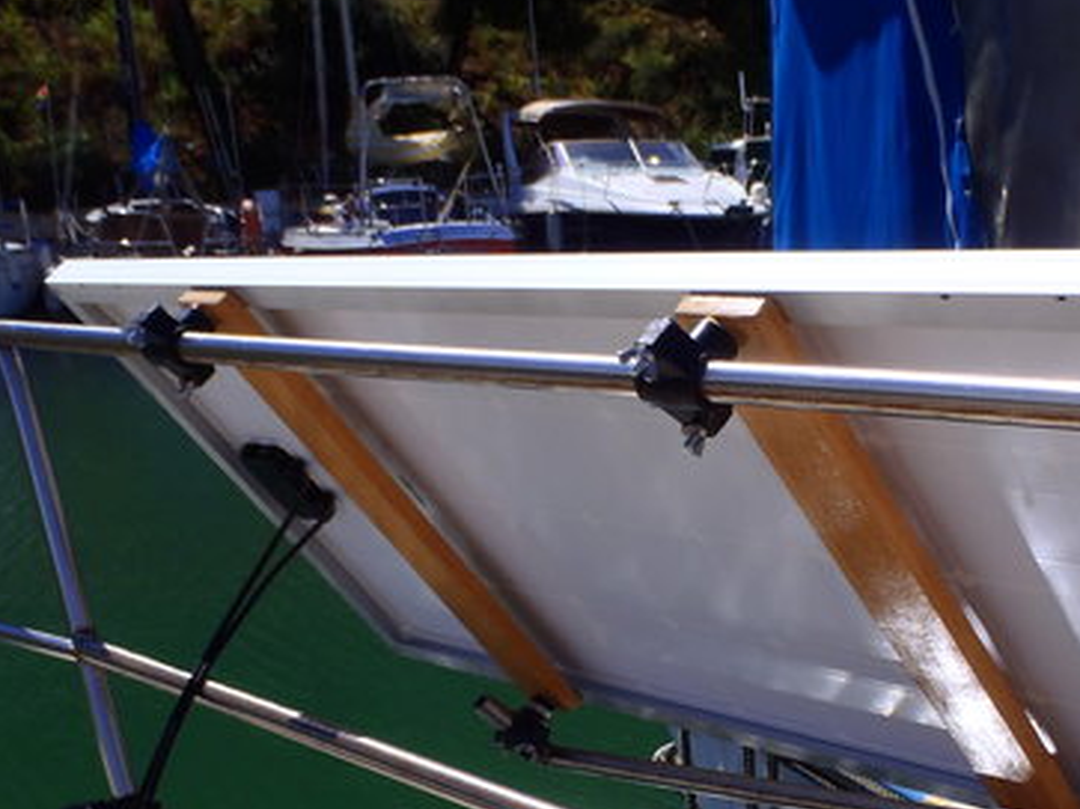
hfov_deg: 35.0
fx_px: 1684
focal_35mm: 54
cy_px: 709
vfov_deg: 26.2
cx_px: 768
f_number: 3.9
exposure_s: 1/1000
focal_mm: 5
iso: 80
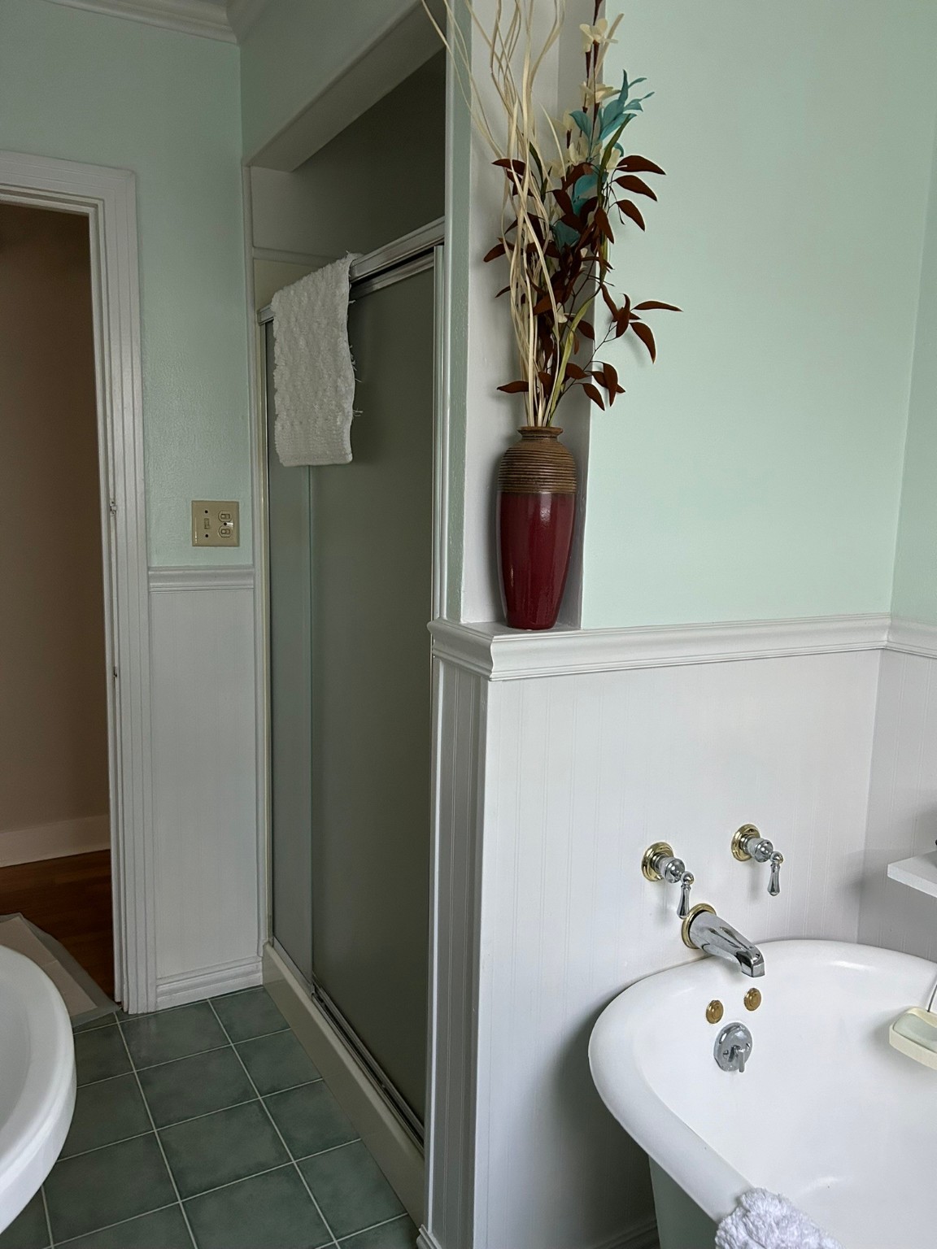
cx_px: 468
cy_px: 624
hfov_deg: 53.1
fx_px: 938
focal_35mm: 26
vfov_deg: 67.3
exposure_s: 1/60
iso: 320
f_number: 1.5
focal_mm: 5.7
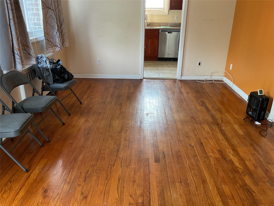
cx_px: 137
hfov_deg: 61.7
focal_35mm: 29
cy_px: 103
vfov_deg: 48.2
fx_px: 230
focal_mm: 3
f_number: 1.8
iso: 125
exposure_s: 1/60
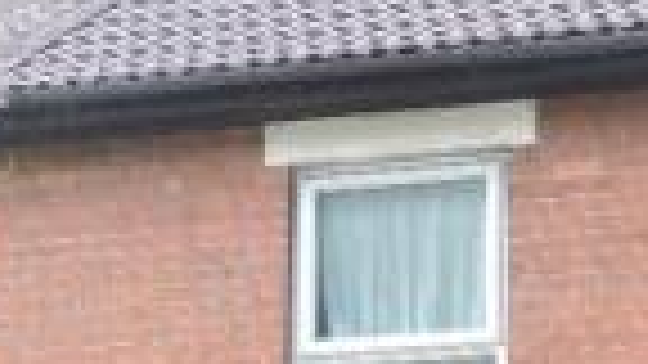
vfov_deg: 6.2
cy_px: 753
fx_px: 3265
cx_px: 529
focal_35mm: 190
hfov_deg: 11.3
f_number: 3.4
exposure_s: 1/100
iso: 100
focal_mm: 7.7
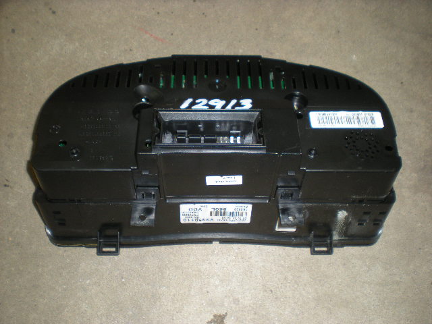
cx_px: 216
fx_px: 474
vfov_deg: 37.7
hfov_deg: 49.0
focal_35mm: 38
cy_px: 162
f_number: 3.1
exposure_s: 1/60
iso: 110
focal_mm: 6.3
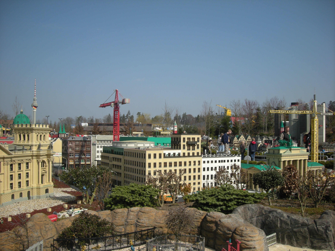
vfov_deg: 40.7
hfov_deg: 52.6
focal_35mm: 35
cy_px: 126
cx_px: 168
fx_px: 339
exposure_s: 1/375
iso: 64
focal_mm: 5.7
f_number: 5.7
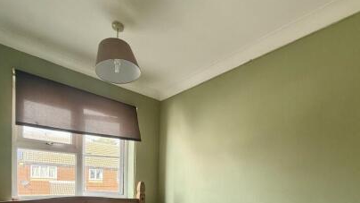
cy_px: 190
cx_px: 199
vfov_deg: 45.6
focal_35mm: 22
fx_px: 210
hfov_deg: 80.9
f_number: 2.2
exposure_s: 1/99
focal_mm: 2.22
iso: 125
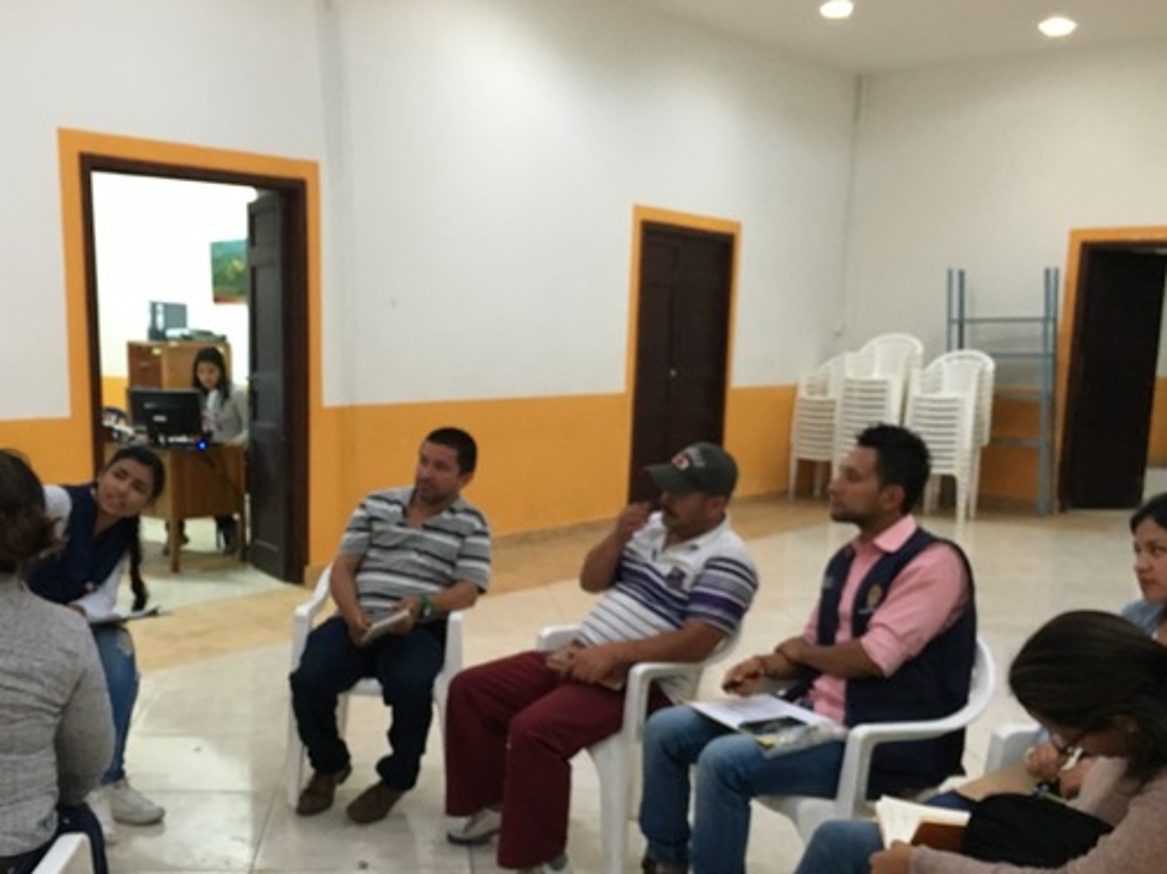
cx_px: 486
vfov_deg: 38.4
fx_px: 1247
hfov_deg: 49.9
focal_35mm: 37
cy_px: 542
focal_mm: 4.15
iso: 200
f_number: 2.2
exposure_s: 1/17
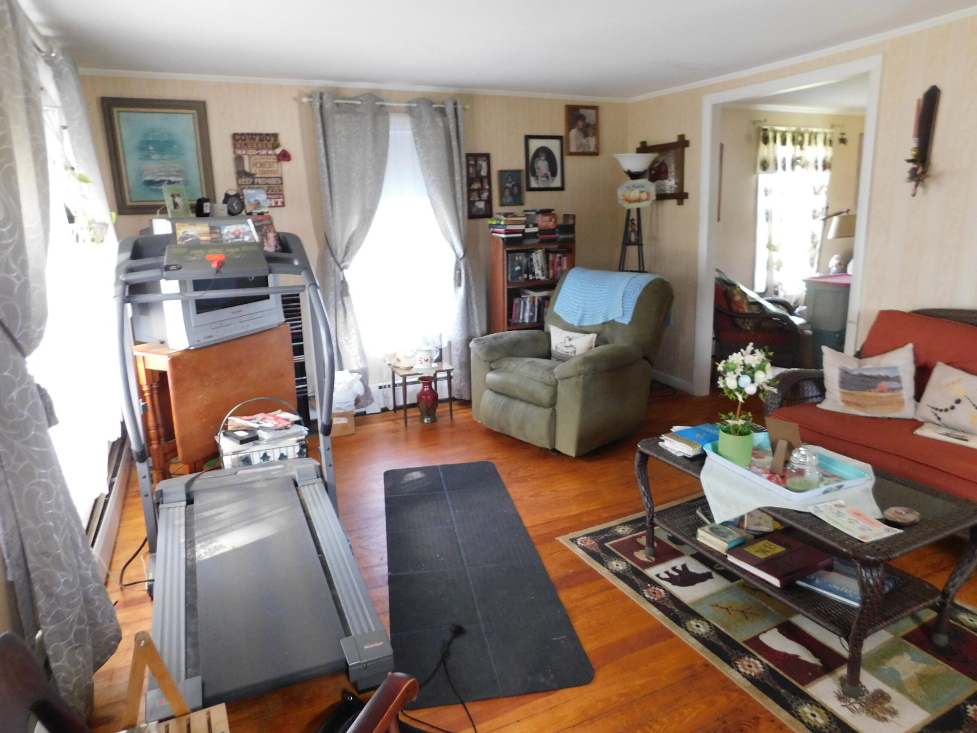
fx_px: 649
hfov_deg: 73.9
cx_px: 488
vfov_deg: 58.9
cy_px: 366
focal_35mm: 23
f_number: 3
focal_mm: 4
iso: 400
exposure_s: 1/15
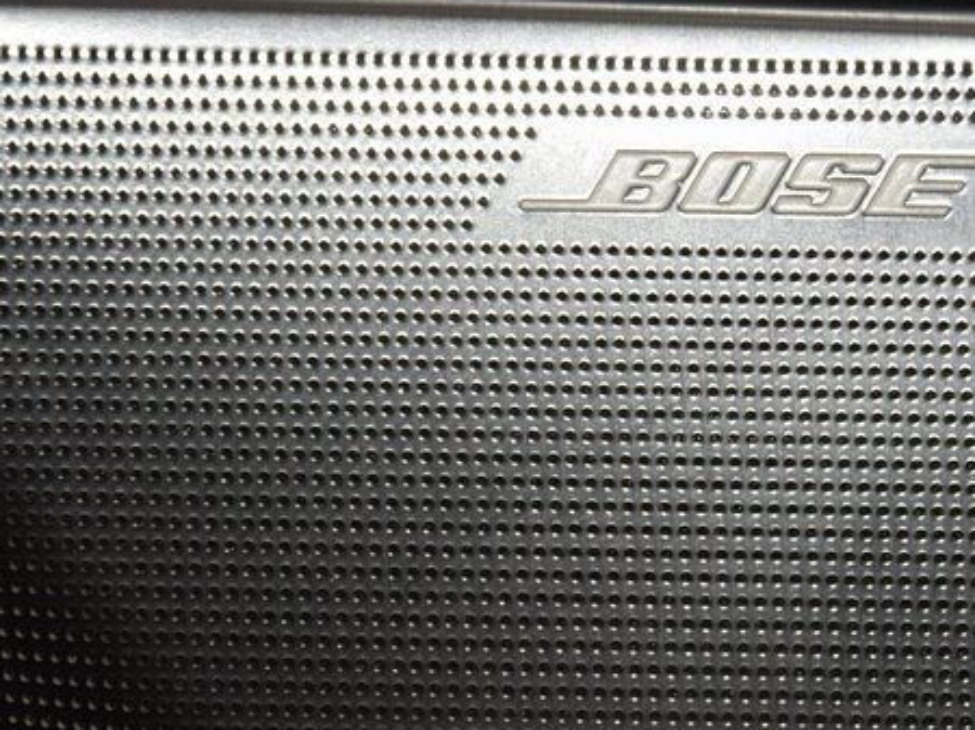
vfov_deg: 6.5
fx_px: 6475
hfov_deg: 8.6
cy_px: 224
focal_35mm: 230
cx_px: 830
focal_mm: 70
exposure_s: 1/125
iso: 100
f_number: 8
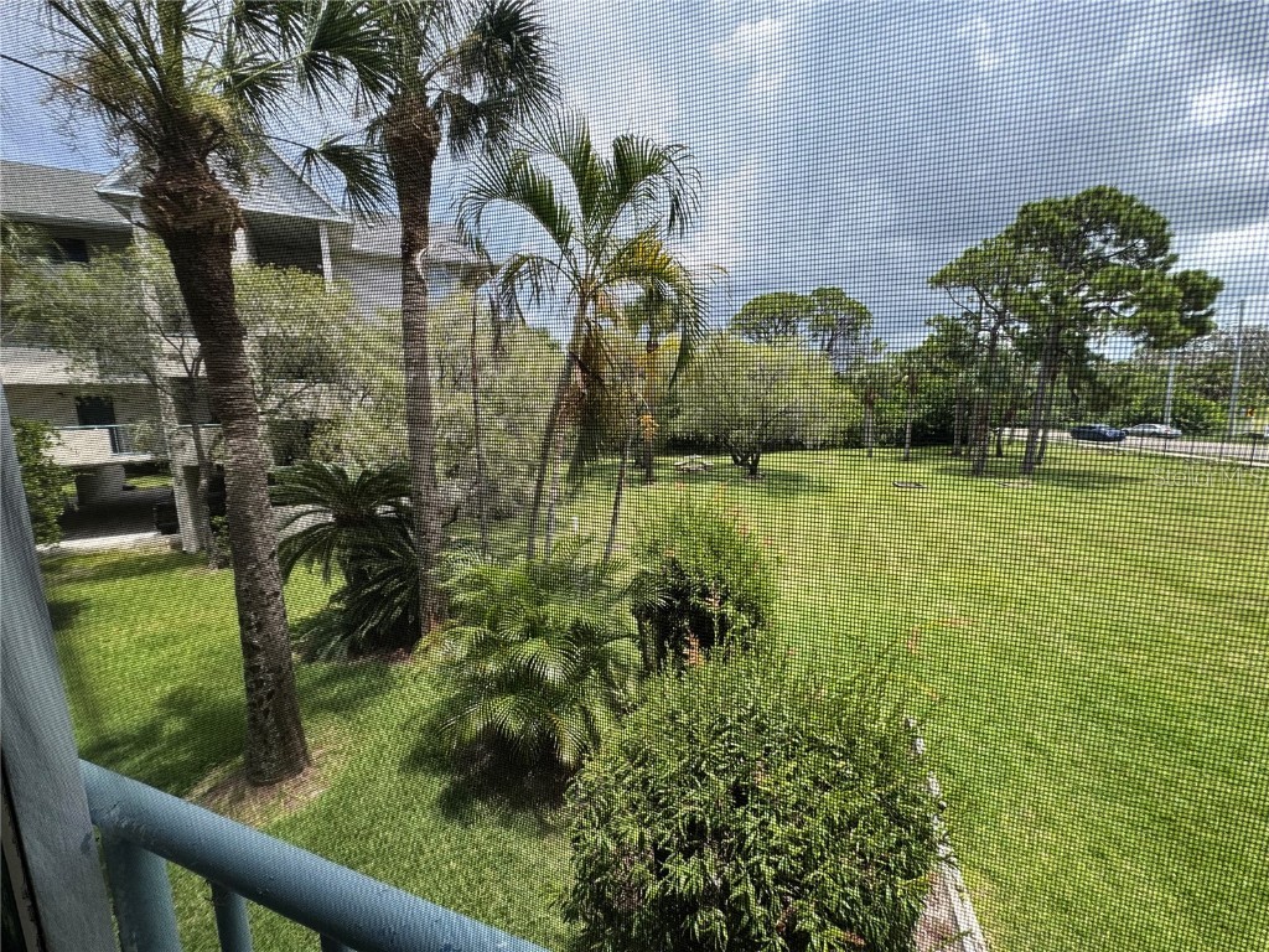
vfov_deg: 85.7
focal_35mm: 14
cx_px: 634
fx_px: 513
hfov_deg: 102.1
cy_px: 476
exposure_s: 1/669
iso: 50
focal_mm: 2.22
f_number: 2.2
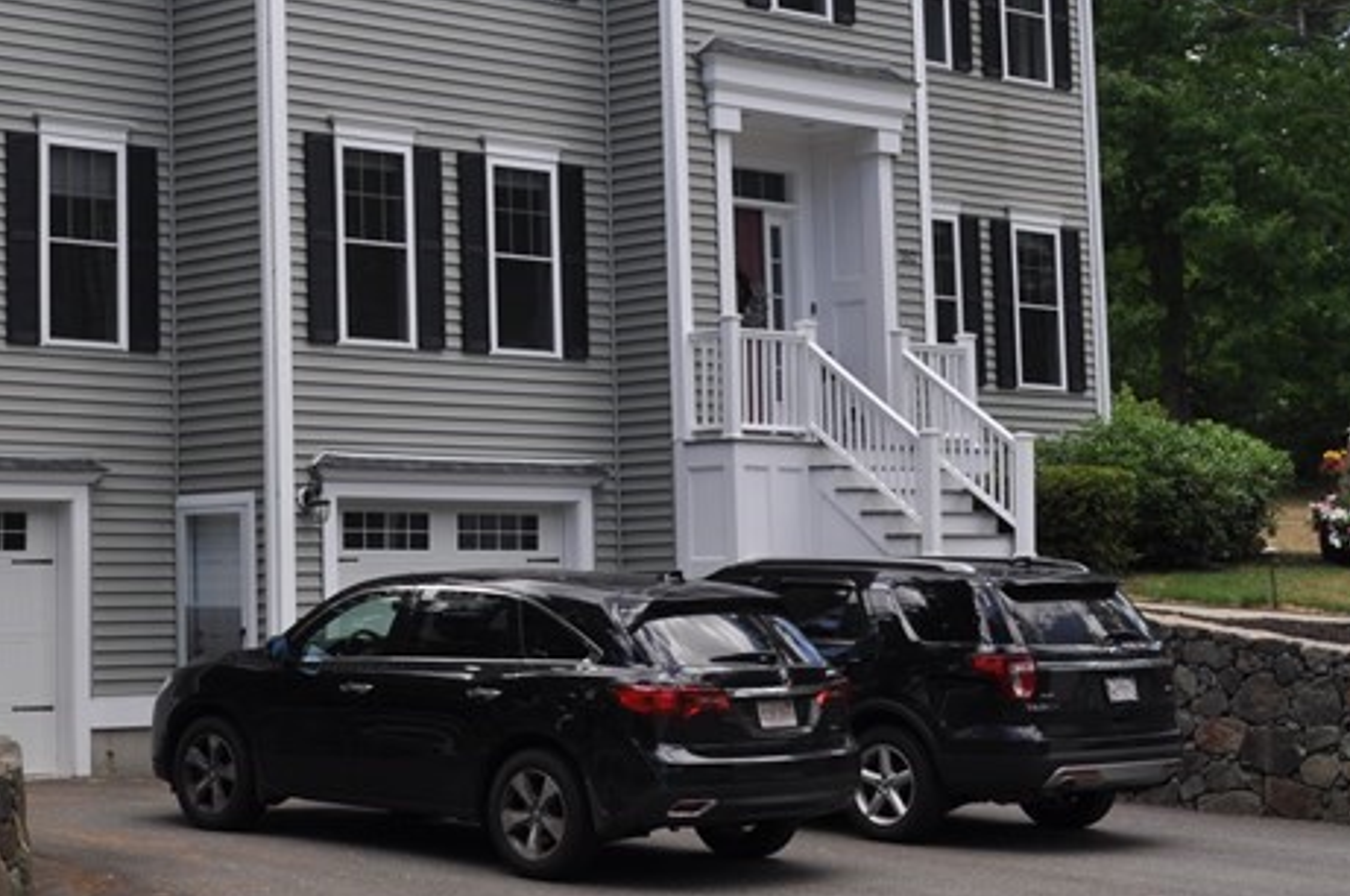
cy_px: 305
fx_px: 2996
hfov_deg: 25.0
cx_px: 269
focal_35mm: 80
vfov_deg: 17.0
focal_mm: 24
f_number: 7.1
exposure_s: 1/250
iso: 200
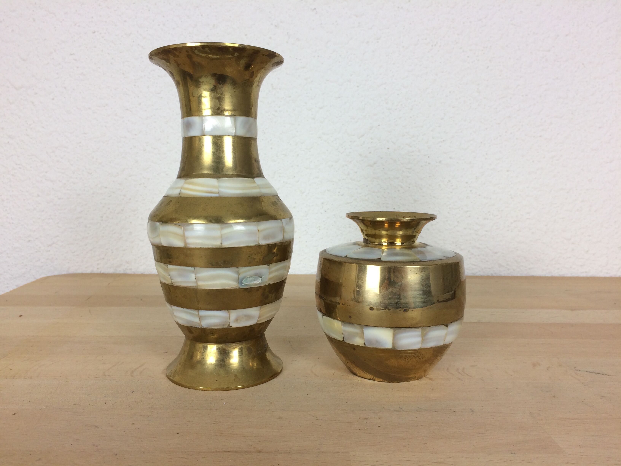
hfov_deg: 61.7
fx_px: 520
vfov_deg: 48.2
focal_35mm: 29
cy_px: 233
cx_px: 310
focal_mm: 4.15
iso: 50
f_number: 2.2
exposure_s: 1/50
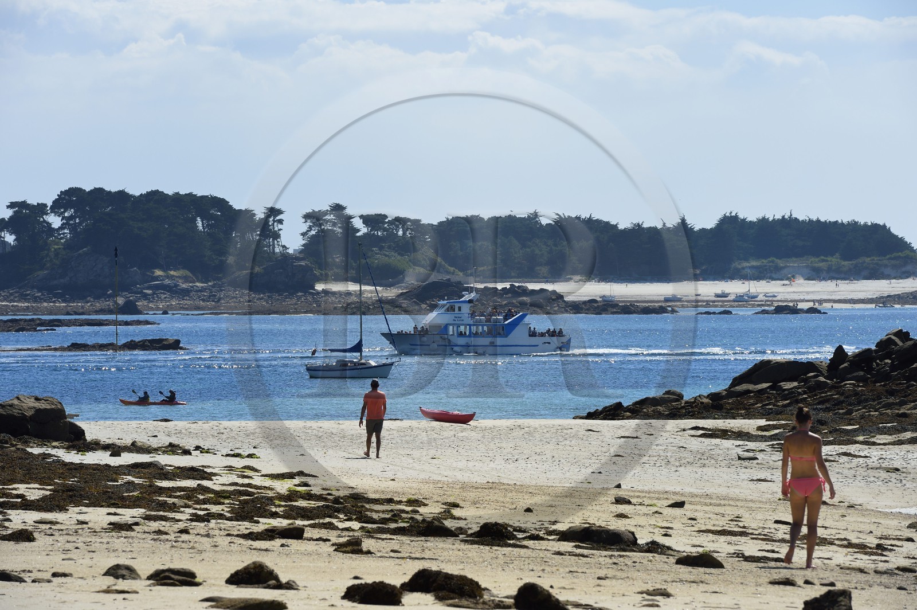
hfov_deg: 10.3
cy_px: 305
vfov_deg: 6.9
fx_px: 5090
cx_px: 458
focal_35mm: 200
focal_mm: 200
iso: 200
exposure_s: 1/320
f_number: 14
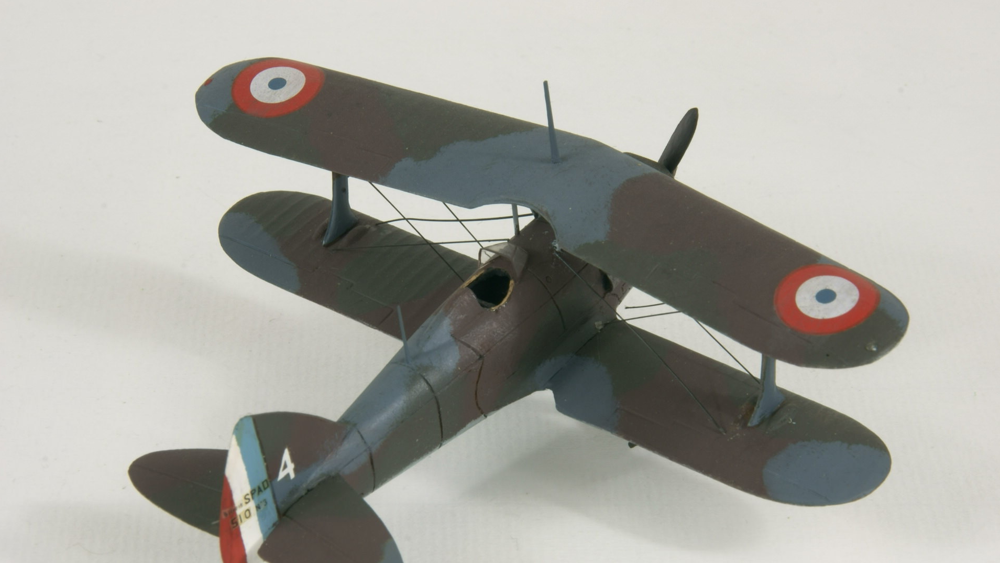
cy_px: 325
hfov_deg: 13.6
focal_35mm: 158
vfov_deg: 7.7
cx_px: 501
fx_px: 4190
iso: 80
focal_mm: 100
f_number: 29
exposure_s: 2
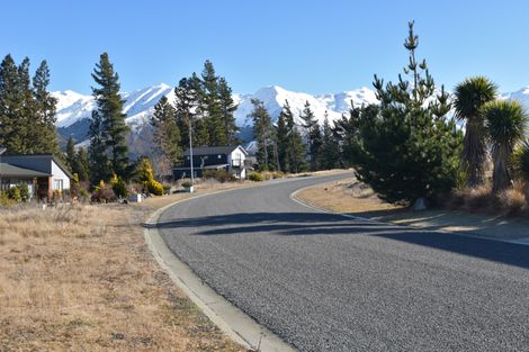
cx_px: 264
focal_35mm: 36
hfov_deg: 53.1
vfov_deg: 36.8
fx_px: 529
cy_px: 176
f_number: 9
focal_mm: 24
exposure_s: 1/200
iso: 100
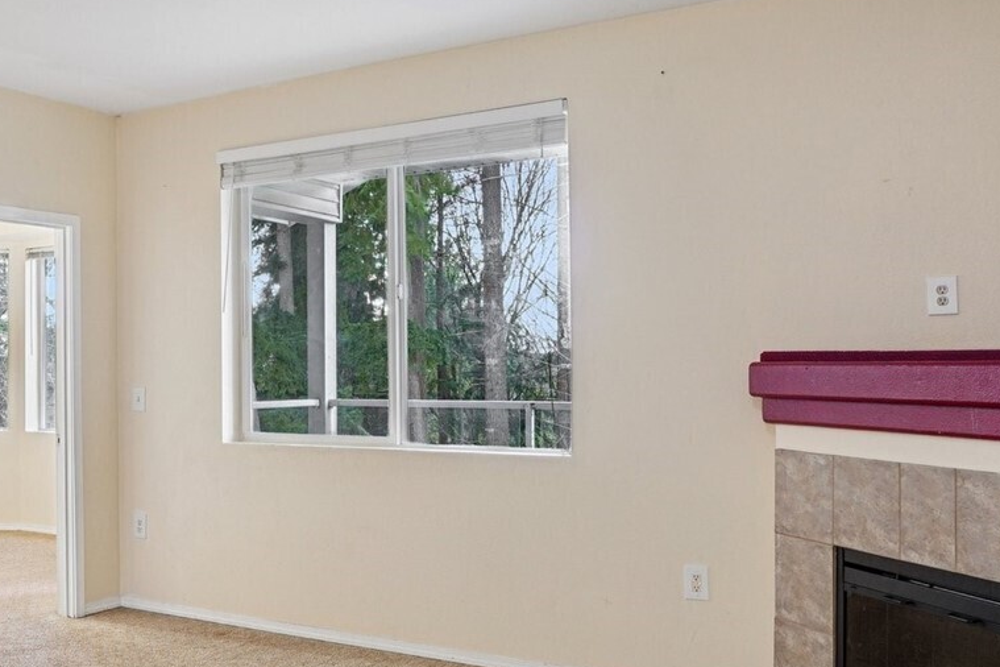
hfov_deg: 47.4
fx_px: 1055
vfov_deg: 35.0
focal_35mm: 38
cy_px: 388
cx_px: 172
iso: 400
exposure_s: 1/4
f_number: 8
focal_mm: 17
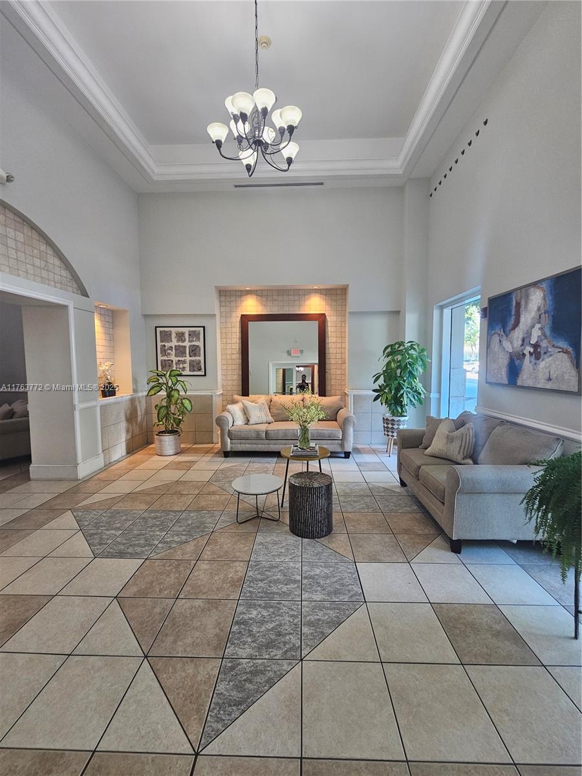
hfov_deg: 89.9
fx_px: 291
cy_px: 388
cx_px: 291
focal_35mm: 13
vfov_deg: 106.2
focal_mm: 2.2
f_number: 2.2
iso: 250
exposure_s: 1/60
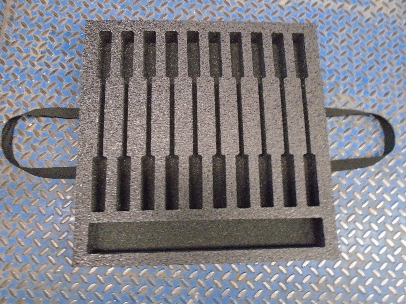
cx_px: 203
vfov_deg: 53.1
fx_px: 305
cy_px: 152
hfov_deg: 67.3
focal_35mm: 26
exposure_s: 1/15
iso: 800
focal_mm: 4.6
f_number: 3.2
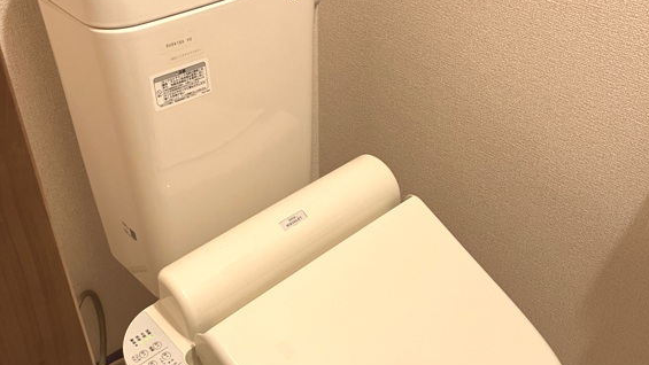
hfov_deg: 49.4
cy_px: 184
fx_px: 706
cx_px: 326
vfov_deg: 29.0
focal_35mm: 41
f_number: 1.8
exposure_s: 1/50
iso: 100
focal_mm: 3.99
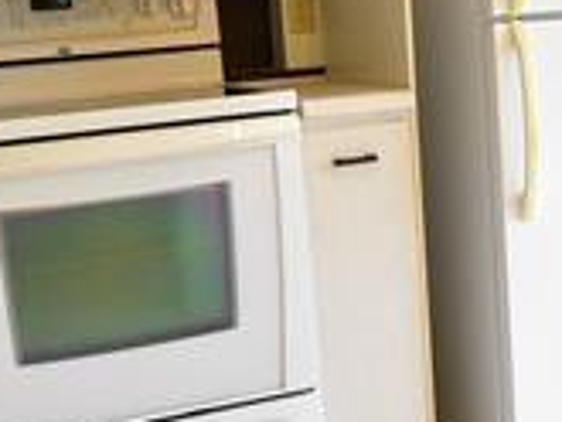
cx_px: 330
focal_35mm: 70
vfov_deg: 20.8
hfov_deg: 27.7
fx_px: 1137
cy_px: 97
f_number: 5.6
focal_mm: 10
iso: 2500
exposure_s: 1/80
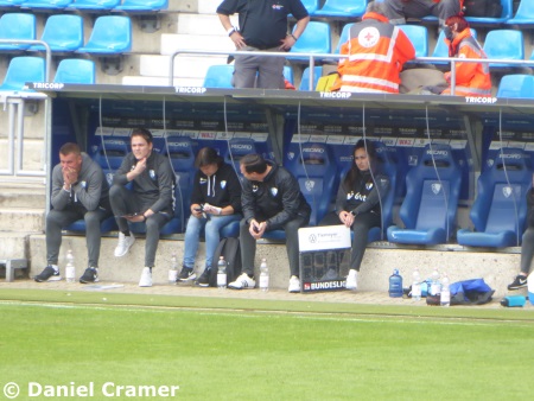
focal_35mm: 720
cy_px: 200
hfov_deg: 2.8
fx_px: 11113
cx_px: 267
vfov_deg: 2.1
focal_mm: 129
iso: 200
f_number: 6.4
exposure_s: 1/125
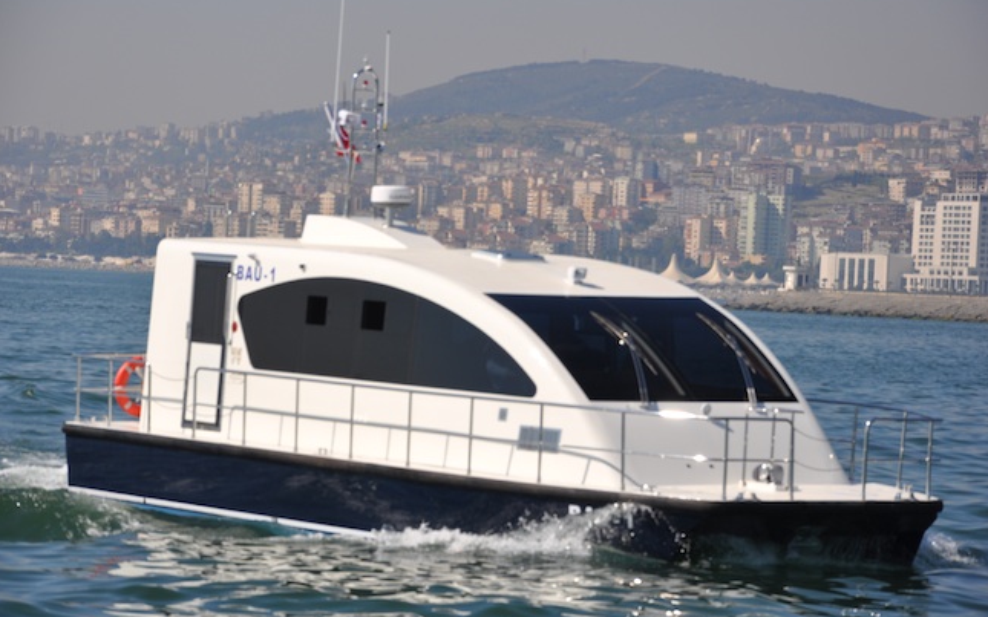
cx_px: 495
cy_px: 295
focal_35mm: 162
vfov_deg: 8.1
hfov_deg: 13.0
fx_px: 4349
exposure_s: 1/1000
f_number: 8
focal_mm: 105
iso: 200
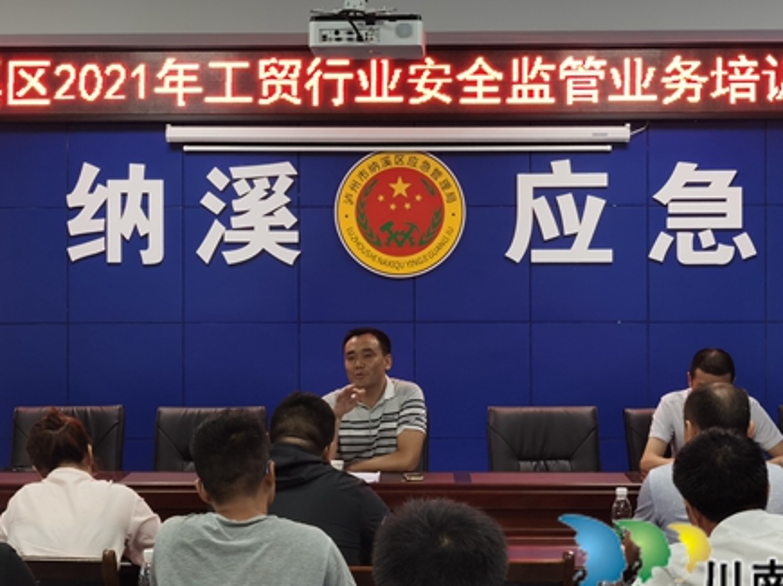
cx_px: 369
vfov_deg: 18.9
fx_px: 1764
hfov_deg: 25.0
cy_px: 259
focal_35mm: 78
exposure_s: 1/100
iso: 125
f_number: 1.6
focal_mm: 5.56
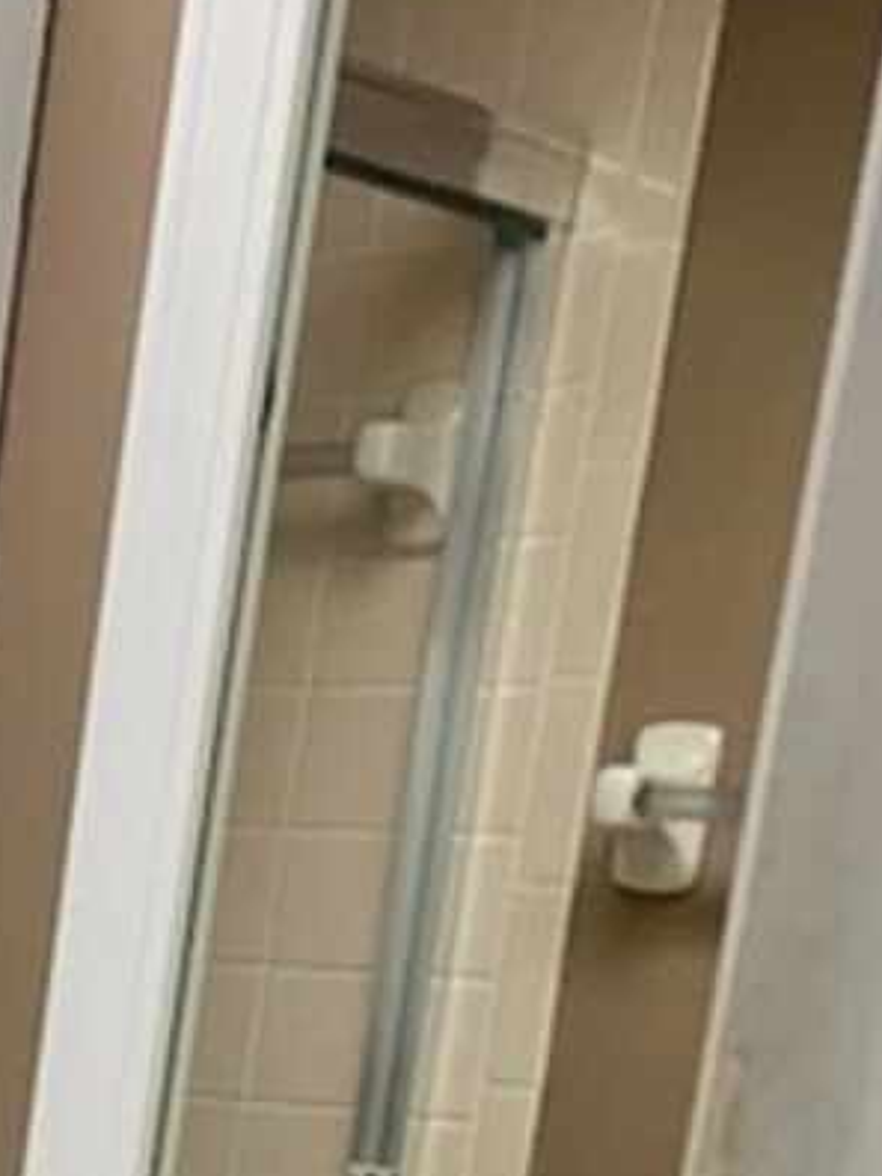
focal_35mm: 112
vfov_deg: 15.1
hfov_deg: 11.7
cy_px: 2165
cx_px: -924
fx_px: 3805
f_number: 1.8
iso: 64
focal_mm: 4.25
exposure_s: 1/60
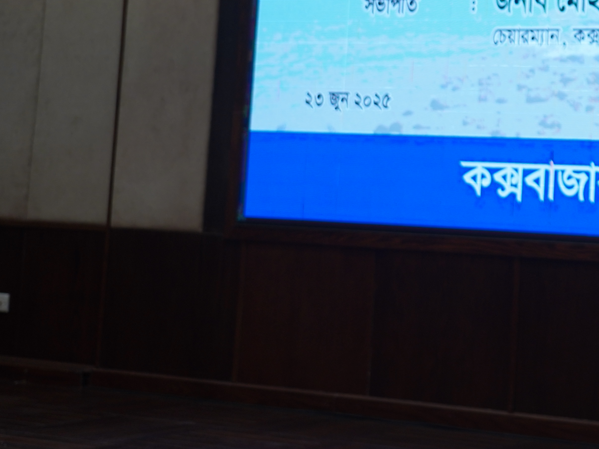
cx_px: 724
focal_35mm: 98
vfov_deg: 14.7
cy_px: -42
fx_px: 1696
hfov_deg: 18.9
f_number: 4
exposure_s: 1/160
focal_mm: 41
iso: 640
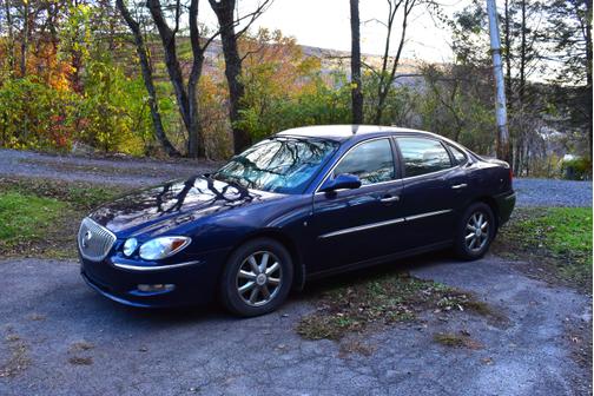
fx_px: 495
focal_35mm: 30
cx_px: 297
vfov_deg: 43.6
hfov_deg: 61.9
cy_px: 198
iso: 640
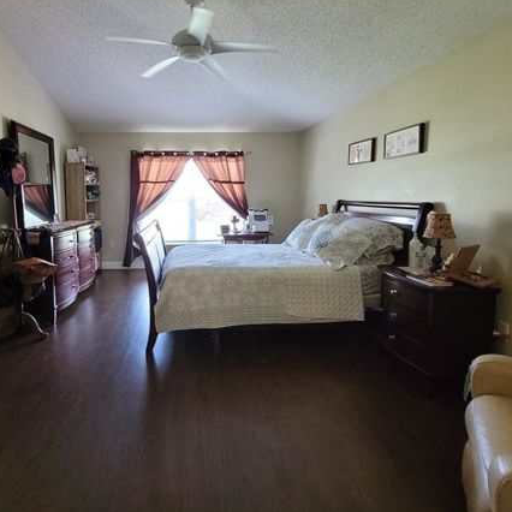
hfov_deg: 76.8
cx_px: 205
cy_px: 228
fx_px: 318
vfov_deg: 77.4
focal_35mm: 19
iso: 320
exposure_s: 1/40
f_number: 2.2
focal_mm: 1.74
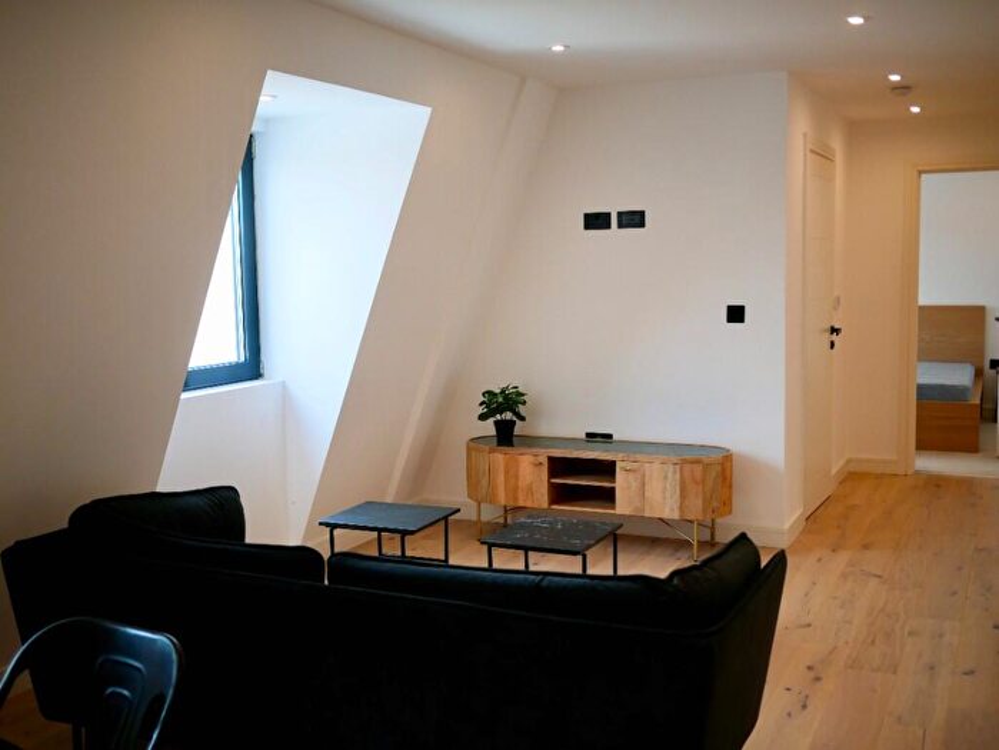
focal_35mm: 40
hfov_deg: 46.8
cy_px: 375
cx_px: 500
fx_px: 1155
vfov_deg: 36.0
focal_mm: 20
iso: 200
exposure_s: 1/400
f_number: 1.7
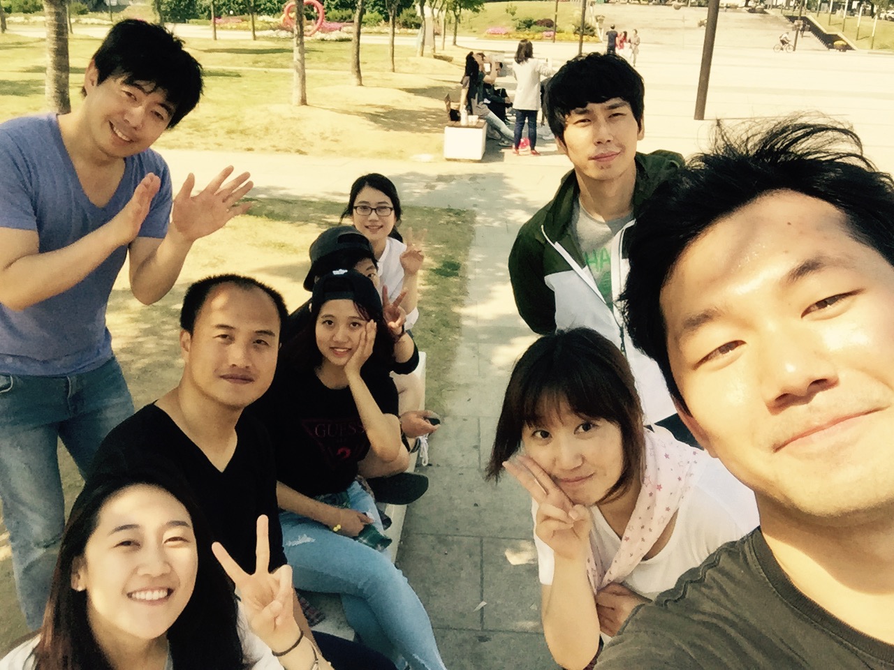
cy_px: 335
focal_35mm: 31
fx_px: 801
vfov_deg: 45.4
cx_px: 447
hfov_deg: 58.4
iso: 32
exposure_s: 1/962
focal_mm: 2.65
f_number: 2.2
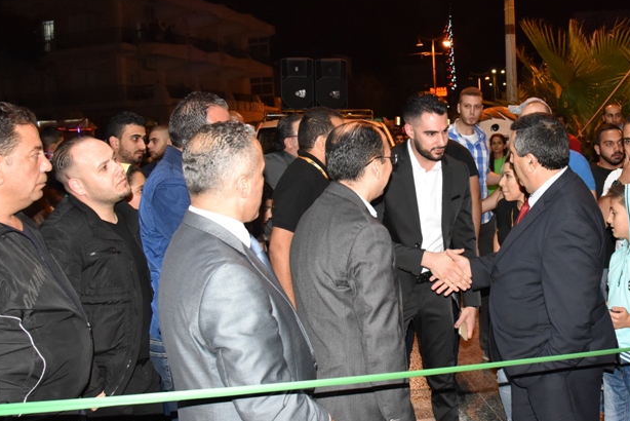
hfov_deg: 47.7
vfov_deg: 33.4
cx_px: 414
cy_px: 179
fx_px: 700
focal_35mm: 40
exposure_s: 1/60
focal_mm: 24
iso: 3200
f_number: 7.1
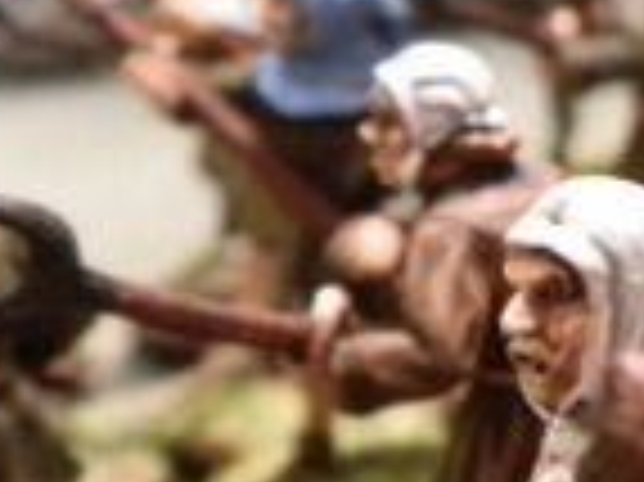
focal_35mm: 105
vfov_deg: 14.1
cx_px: 1067
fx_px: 1952
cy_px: 261
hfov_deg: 16.4
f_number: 3.1
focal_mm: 5
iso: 400
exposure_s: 1/30
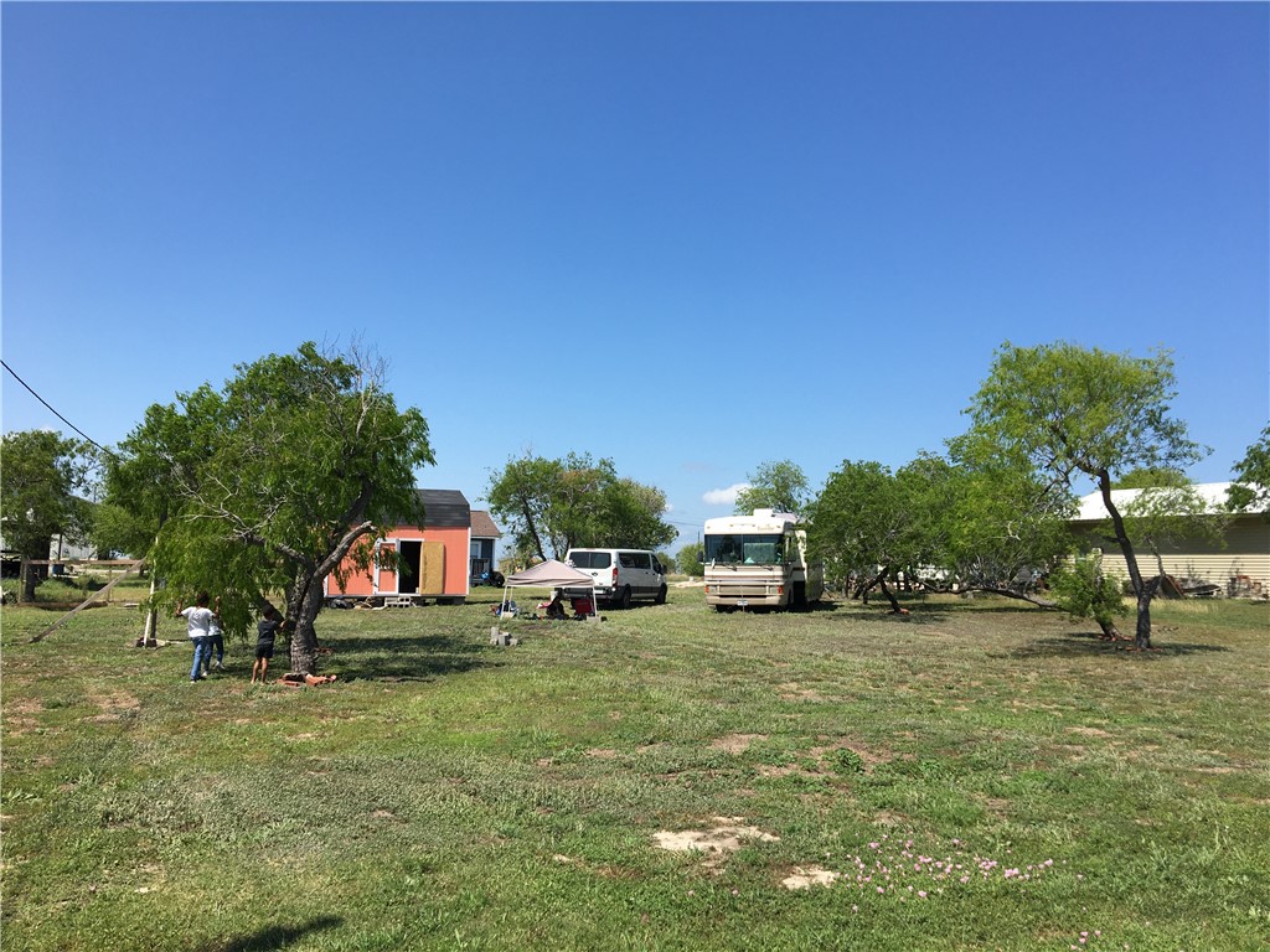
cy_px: 476
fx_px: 1064
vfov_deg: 48.2
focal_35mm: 29
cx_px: 635
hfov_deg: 61.7
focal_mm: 4.15
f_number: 2.2
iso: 25
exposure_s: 1/1672
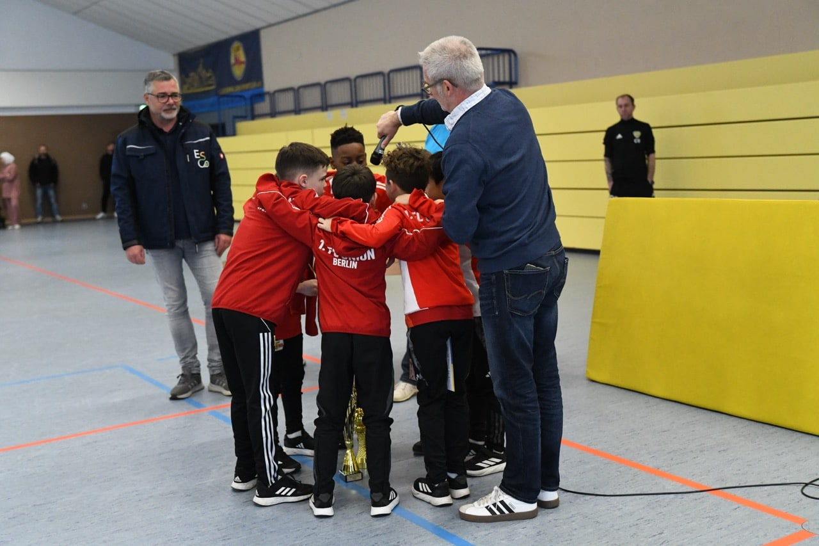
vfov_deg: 29.9
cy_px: 273
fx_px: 1024
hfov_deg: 43.6
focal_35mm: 45
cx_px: 410
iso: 8000
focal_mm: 45
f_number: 2.8
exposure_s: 1/1000
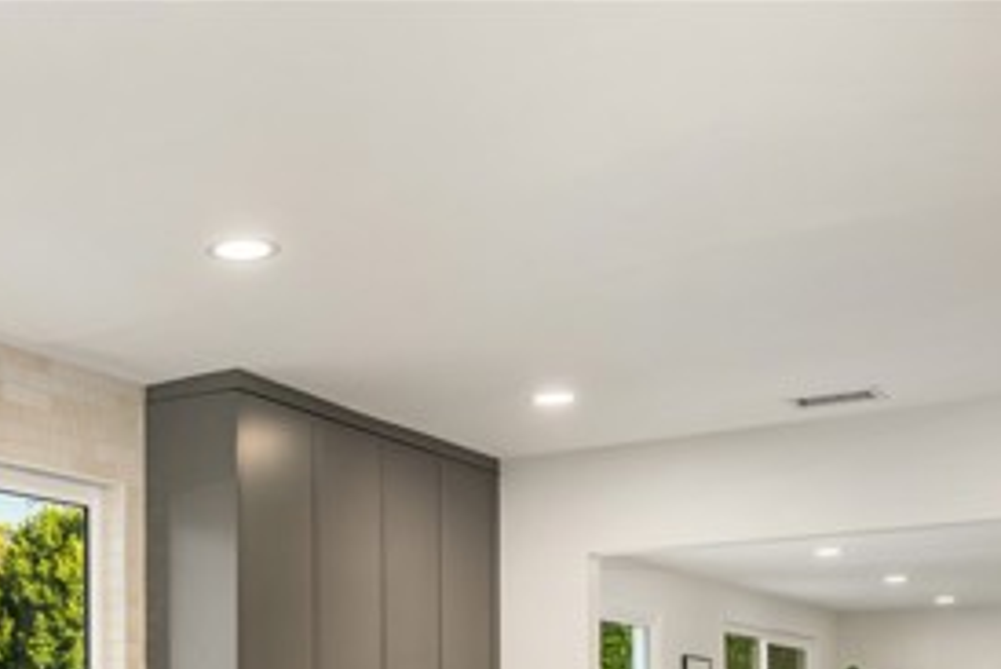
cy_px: 777
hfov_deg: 37.9
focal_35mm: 50
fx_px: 1396
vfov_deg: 24.7
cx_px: 194
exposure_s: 1/5
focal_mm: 21.5
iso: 100
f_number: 6.3
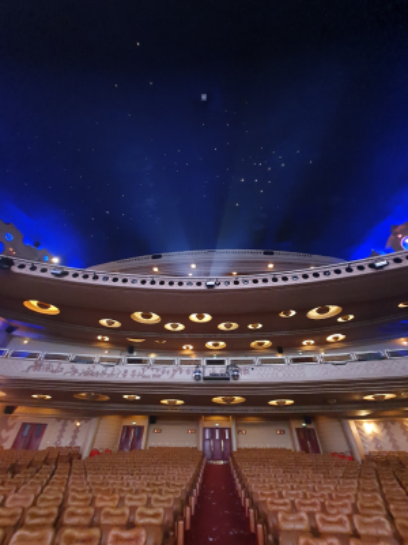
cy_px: 272
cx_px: 204
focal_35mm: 13
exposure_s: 1/7
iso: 1250
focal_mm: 1.8
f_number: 2.2
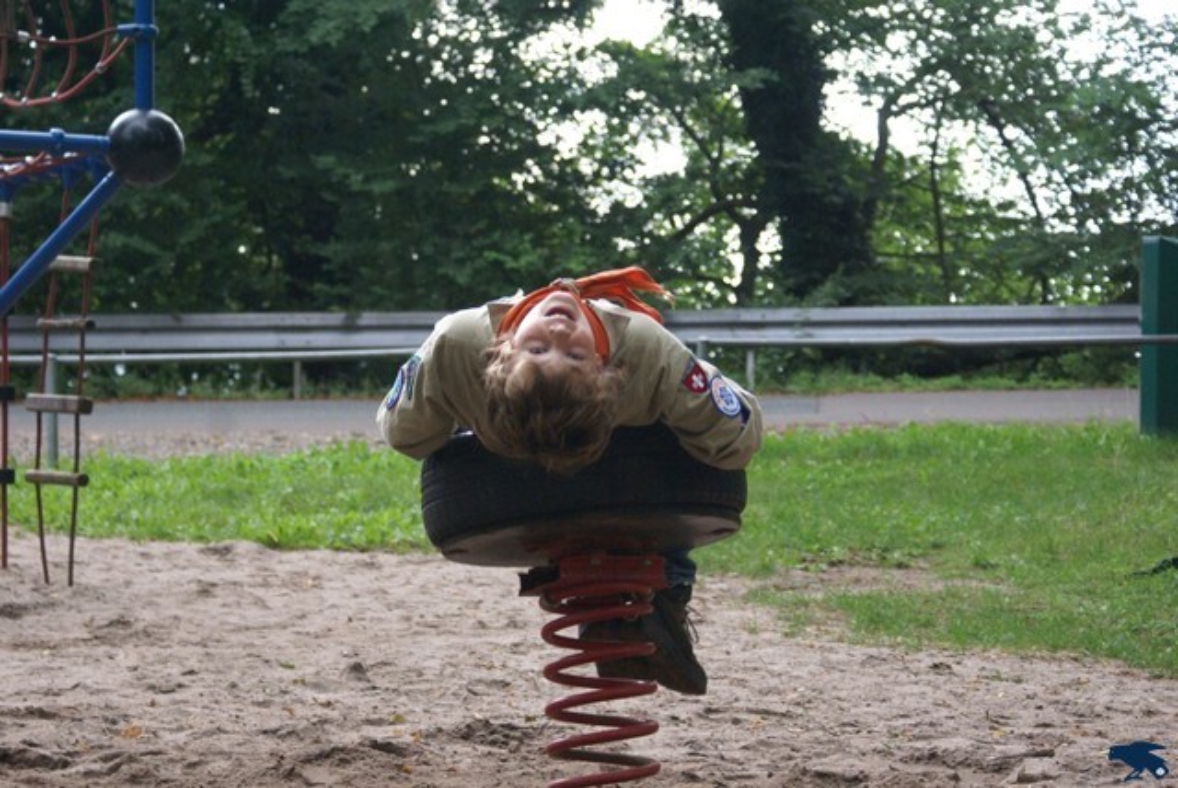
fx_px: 3439
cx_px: 589
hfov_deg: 19.4
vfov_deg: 13.1
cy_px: 394
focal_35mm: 105
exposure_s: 1/125
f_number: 5.6
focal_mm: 70
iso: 800
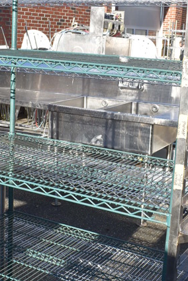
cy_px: 145
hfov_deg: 23.4
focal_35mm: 58
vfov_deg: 34.5
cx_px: 87
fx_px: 454
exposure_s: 1/250
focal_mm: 18
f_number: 7.1
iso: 200
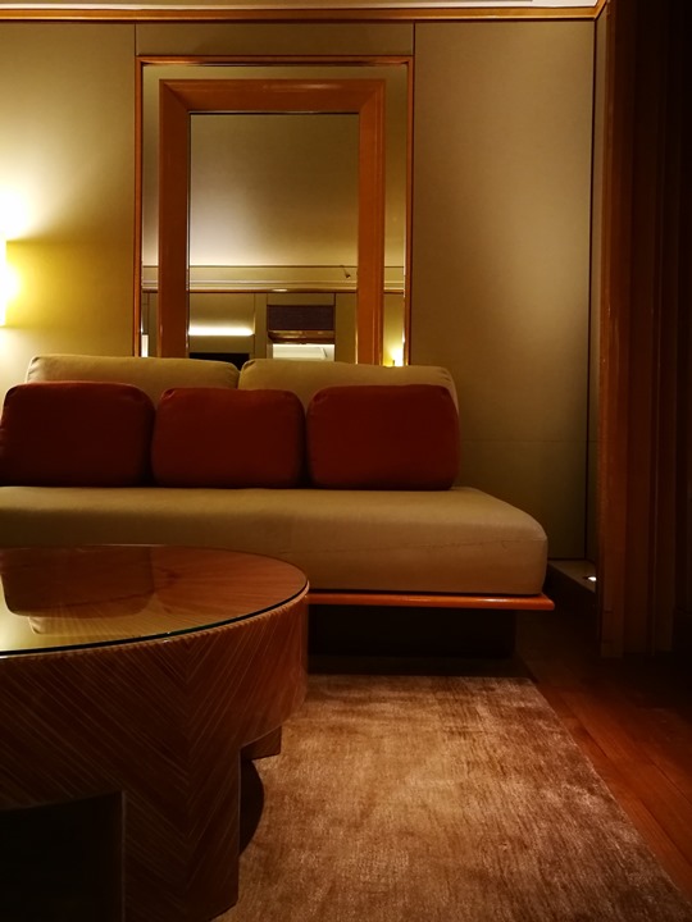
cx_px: 346
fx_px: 720
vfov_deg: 65.3
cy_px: 461
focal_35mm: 27
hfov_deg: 51.4
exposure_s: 1/25
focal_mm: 4.5
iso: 500
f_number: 2.2
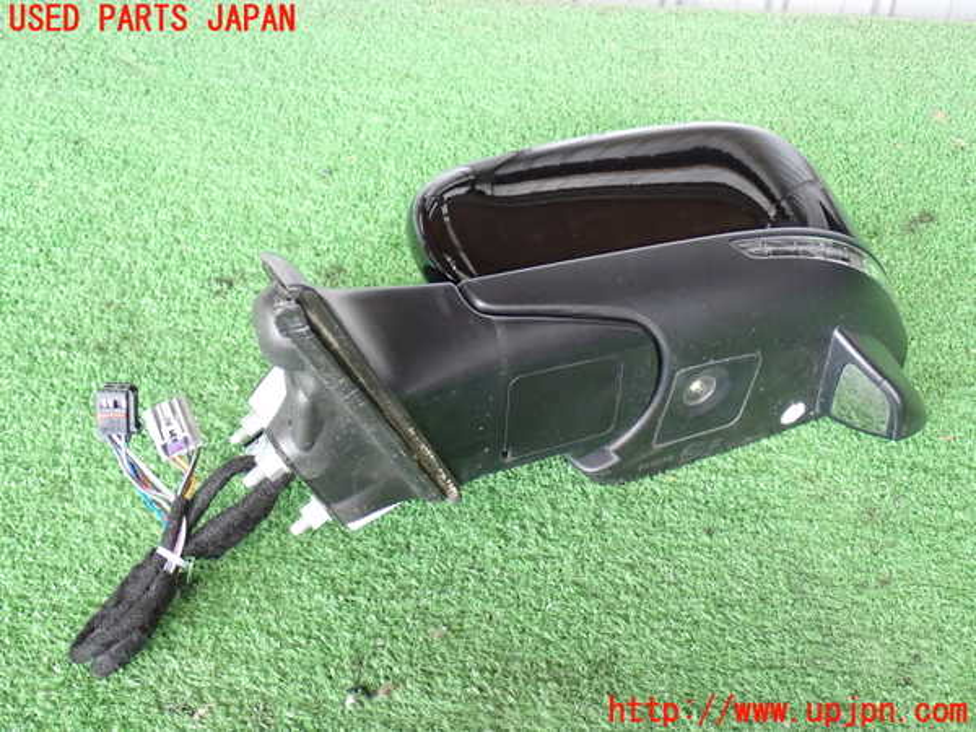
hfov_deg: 42.9
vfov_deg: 32.9
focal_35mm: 44
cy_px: 366
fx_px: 1241
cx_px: 488
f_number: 2.9
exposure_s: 1/40
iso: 500
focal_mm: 7.84
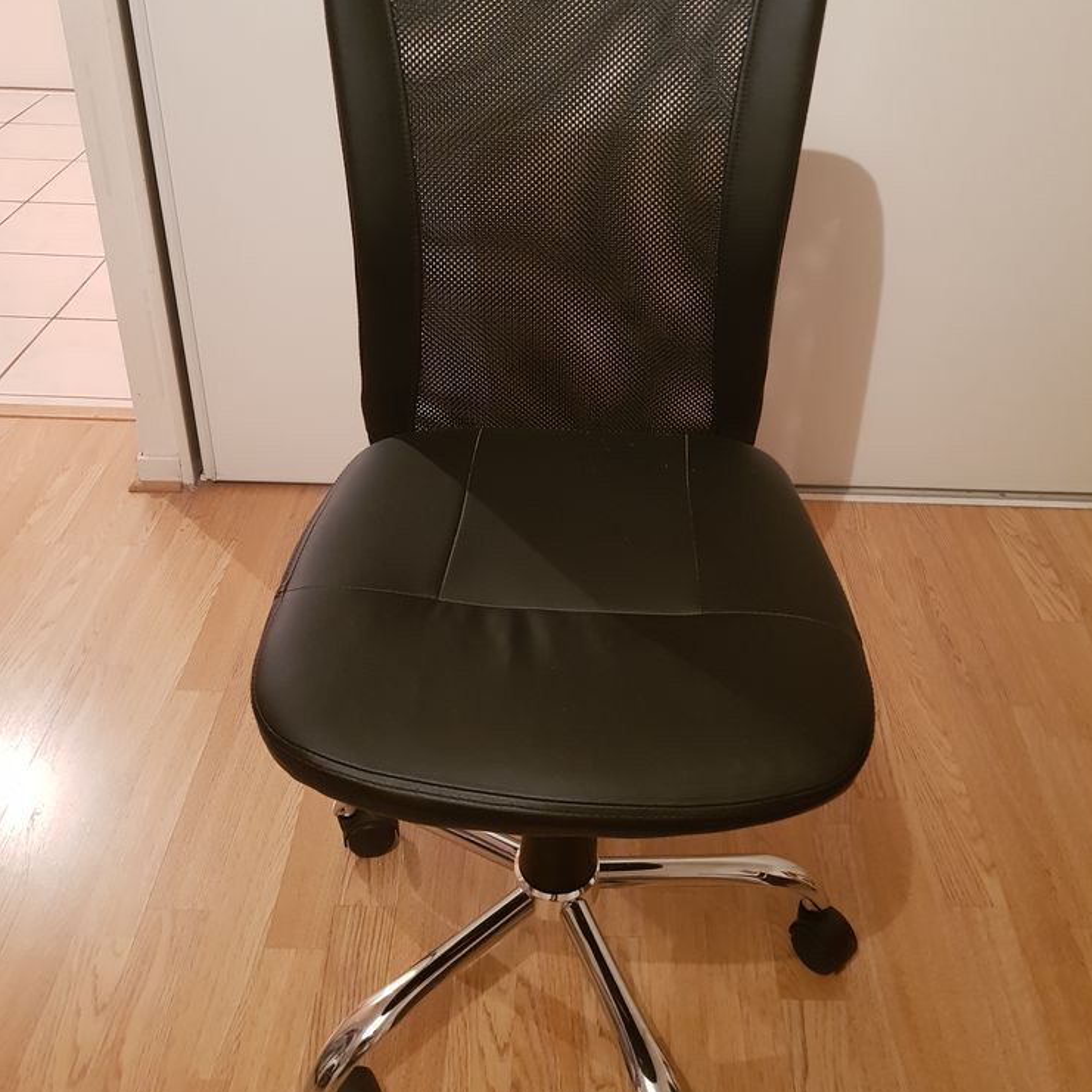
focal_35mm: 31
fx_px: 1106
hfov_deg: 52.5
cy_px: 423
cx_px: 550
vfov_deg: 52.1
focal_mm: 4.2
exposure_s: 1/10
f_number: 1.7
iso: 200
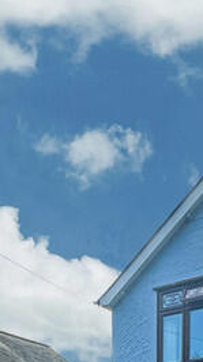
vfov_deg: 28.1
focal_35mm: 59
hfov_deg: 20.2
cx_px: 153
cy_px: 490
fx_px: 565
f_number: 2.2
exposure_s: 1/430
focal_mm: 2.22
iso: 40
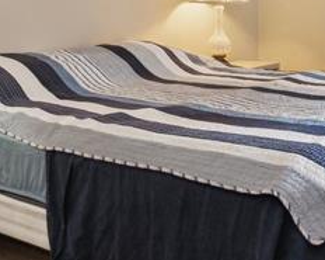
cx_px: 335
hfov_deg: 30.0
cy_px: 6
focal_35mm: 58
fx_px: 557
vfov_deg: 25.1
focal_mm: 14
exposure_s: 1/50
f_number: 8
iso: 100
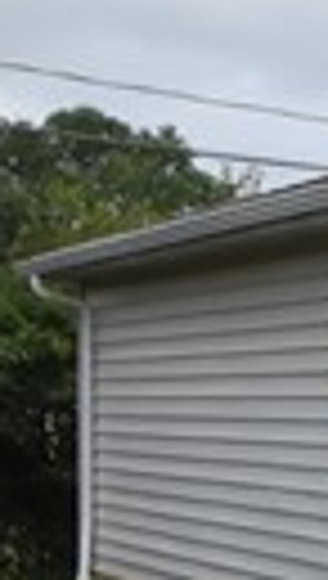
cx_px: 962
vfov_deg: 16.1
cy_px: 454
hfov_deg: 8.0
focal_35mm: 132
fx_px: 2032
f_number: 7.1
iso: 1250
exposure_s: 1/3200
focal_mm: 10
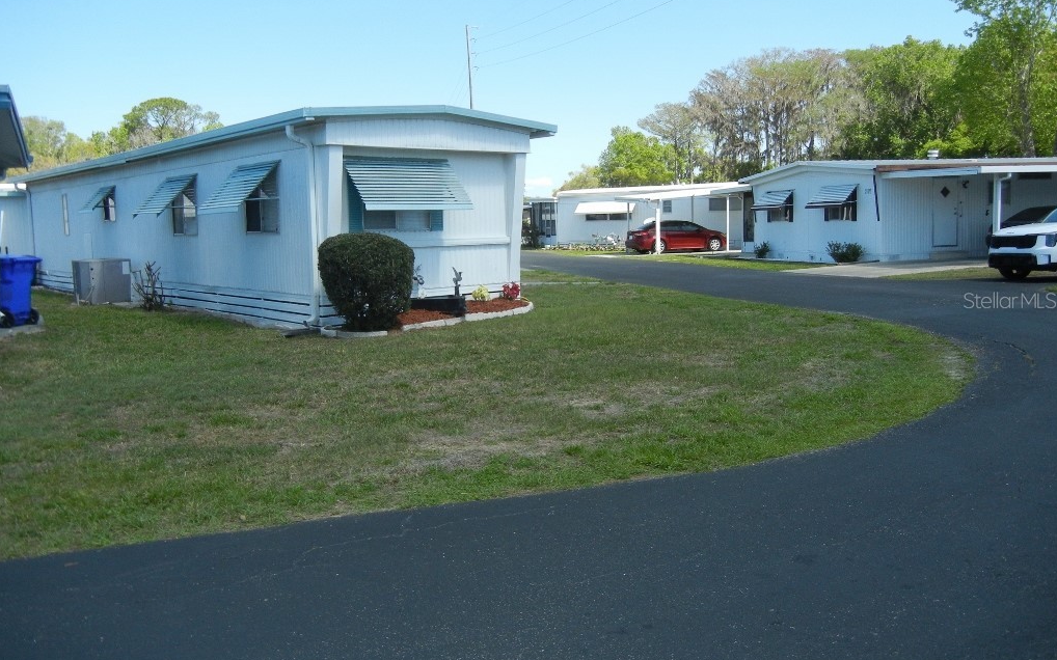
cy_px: 300
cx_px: 530
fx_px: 922
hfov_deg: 59.7
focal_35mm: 32
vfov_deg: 39.4
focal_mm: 5.4
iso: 230
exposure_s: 1/1100
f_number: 3.5
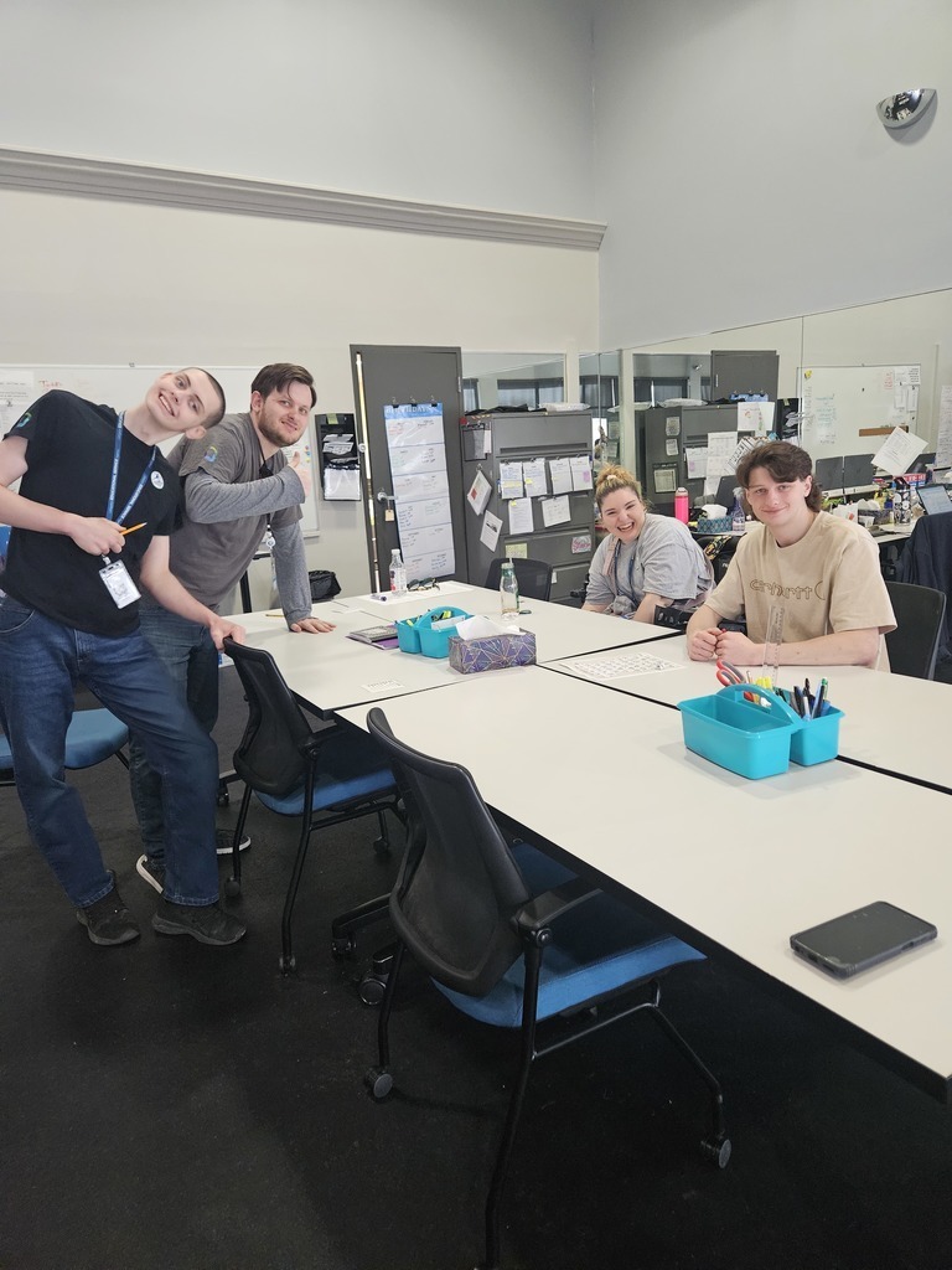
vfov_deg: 73.9
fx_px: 843
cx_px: 476
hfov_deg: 58.9
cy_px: 635
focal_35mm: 23
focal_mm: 5.4
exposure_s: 1/120
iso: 800
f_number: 1.8
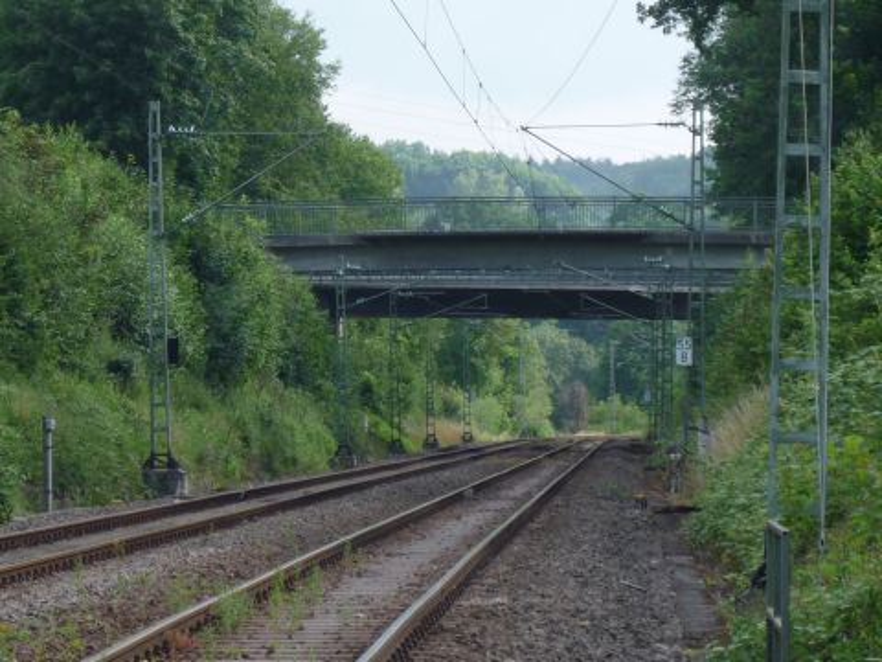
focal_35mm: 224
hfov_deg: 8.8
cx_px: 441
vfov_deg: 6.6
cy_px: 331
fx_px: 5707
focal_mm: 22.8
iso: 100
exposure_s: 1/160
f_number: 5.8
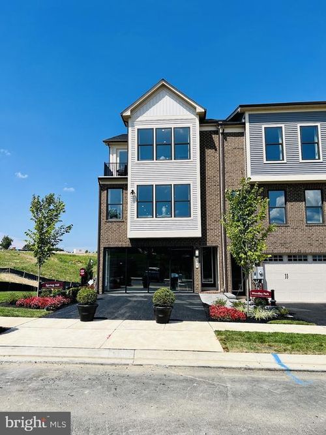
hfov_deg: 53.0
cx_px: 163
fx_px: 327
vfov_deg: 67.3
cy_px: 218
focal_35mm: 26
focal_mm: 5.7
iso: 50
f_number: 1.5
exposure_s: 1/5882
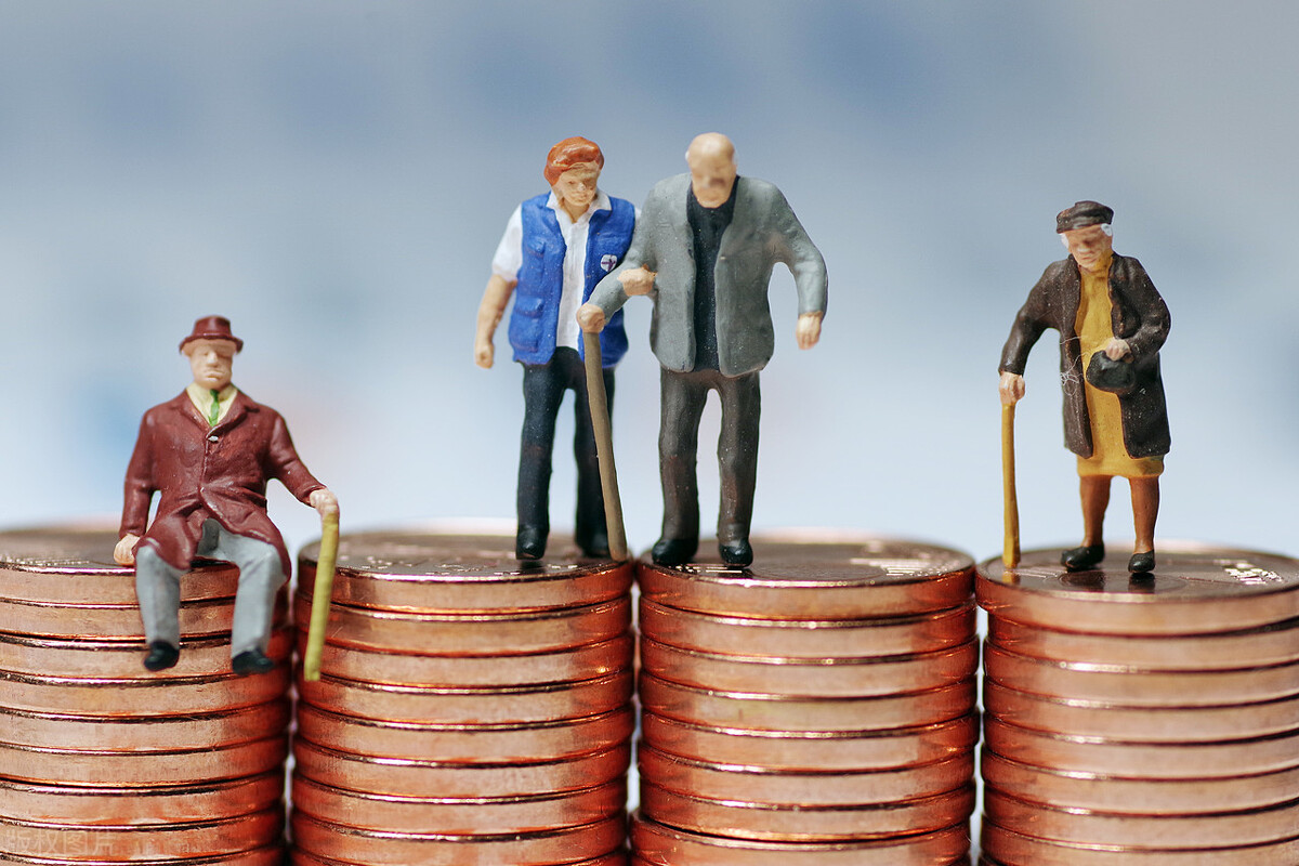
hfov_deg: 13.4
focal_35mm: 153
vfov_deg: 9.0
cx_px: 650
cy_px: 433
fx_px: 5520
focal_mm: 100
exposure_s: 1/160
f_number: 4
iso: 400
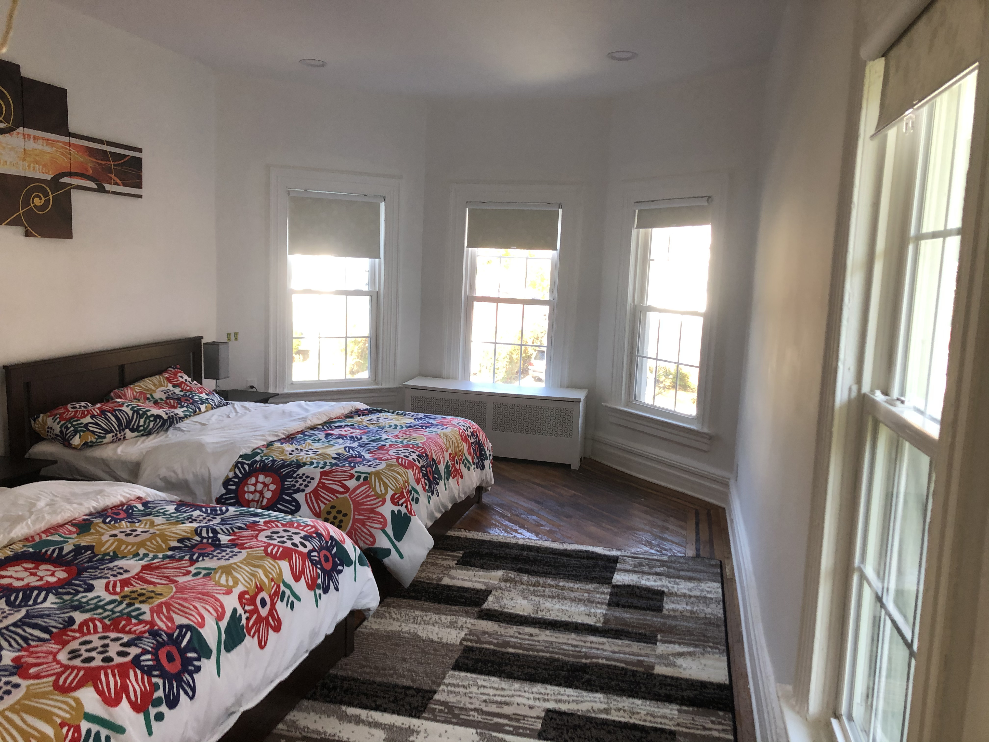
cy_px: 371
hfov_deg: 63.4
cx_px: 494
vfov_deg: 49.7
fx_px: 800
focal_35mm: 28
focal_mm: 3.99
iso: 25
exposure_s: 1/30
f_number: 1.8
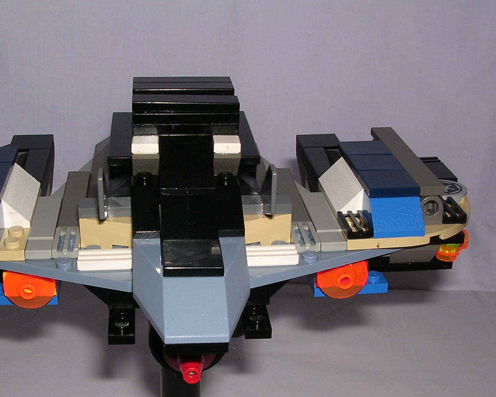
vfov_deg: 26.6
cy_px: 232
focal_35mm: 57
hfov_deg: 32.9
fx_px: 837
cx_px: 199
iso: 100
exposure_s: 1/60.1
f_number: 5.6
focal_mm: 5.8
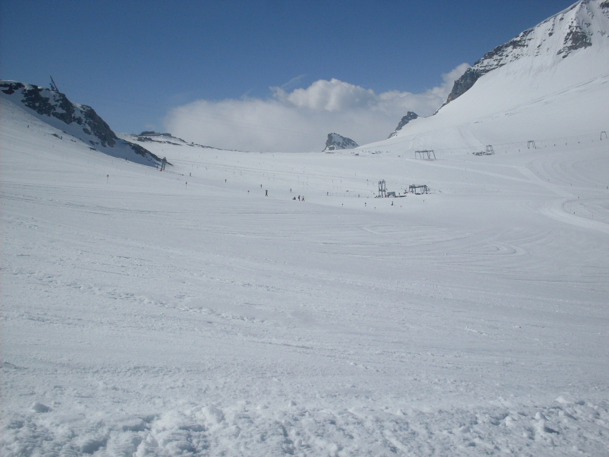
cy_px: 228
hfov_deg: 49.0
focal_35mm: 38
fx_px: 669
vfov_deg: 37.7
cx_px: 304
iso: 80
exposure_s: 1/1000
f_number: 8.4
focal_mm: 6.3
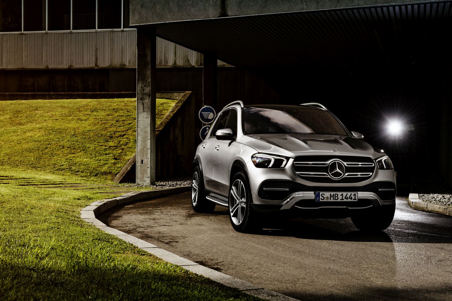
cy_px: 150
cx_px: 226
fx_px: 703
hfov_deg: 35.6
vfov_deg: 24.2
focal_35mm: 56
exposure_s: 1/200
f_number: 7.1
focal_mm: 56
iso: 100
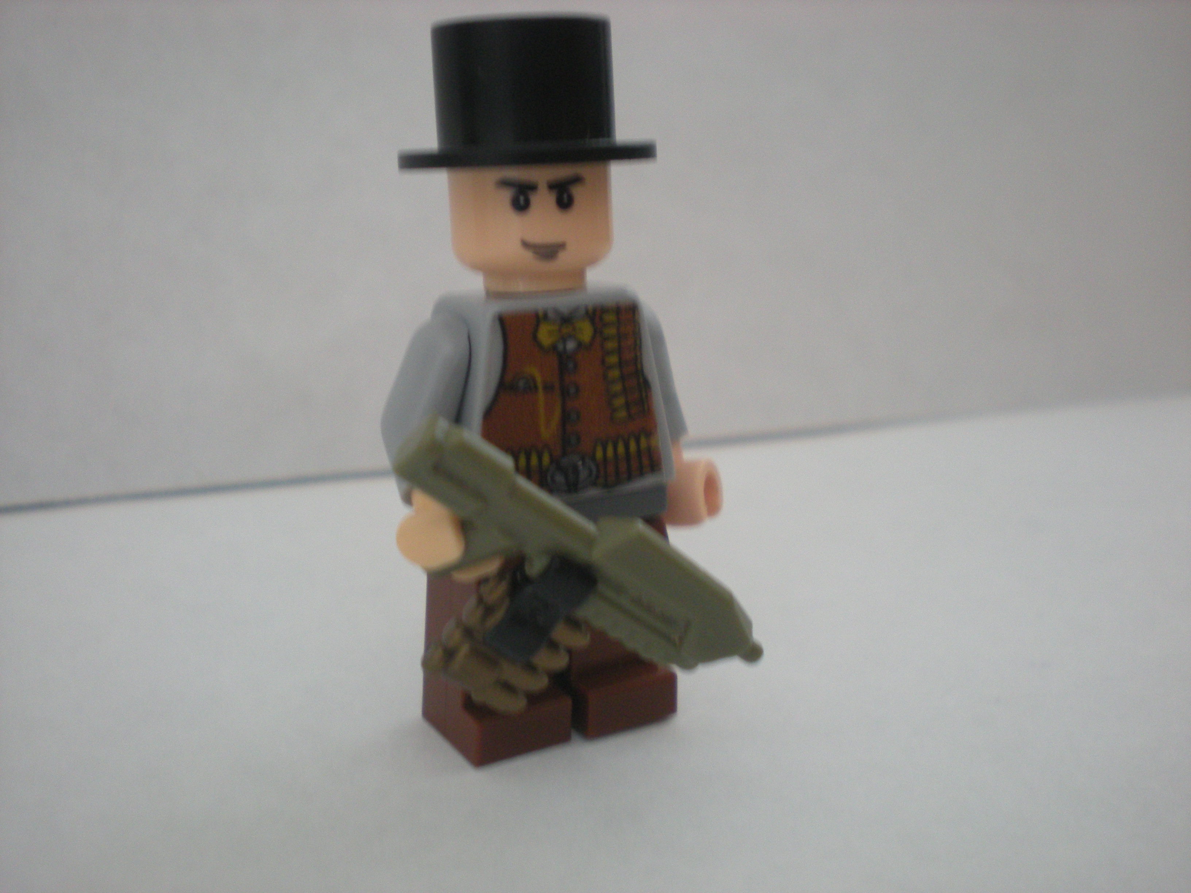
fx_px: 1514
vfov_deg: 32.9
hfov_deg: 42.9
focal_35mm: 44
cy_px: 446
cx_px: 596
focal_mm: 7.4
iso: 200
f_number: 3.5
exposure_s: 1/14.1
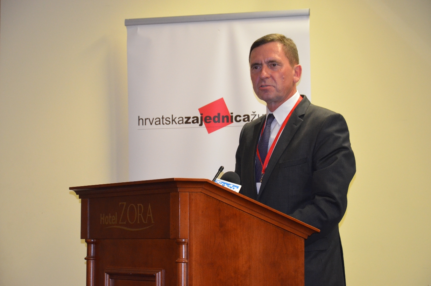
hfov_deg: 19.5
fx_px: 1254
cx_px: 216
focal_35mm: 105
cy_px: 143
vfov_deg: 13.0
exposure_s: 1/60
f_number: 5.3
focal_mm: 70
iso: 2000
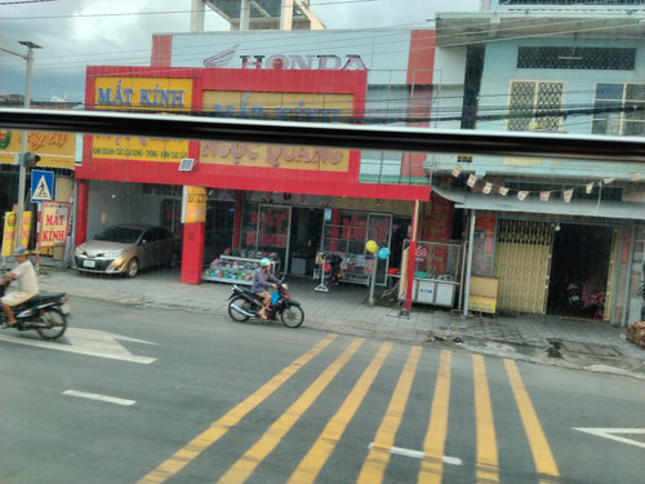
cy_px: 242
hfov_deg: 61.7
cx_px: 322
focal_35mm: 29
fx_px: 540
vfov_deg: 48.2
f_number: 1.8
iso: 50
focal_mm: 4.22
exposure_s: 1/202
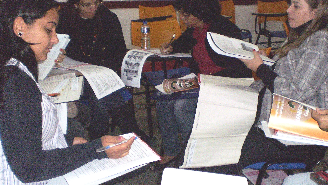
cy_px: 70
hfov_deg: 41.9
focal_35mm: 49
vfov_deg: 24.4
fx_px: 426
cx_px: 194
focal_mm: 6.3
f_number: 3.1
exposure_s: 1/250
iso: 400
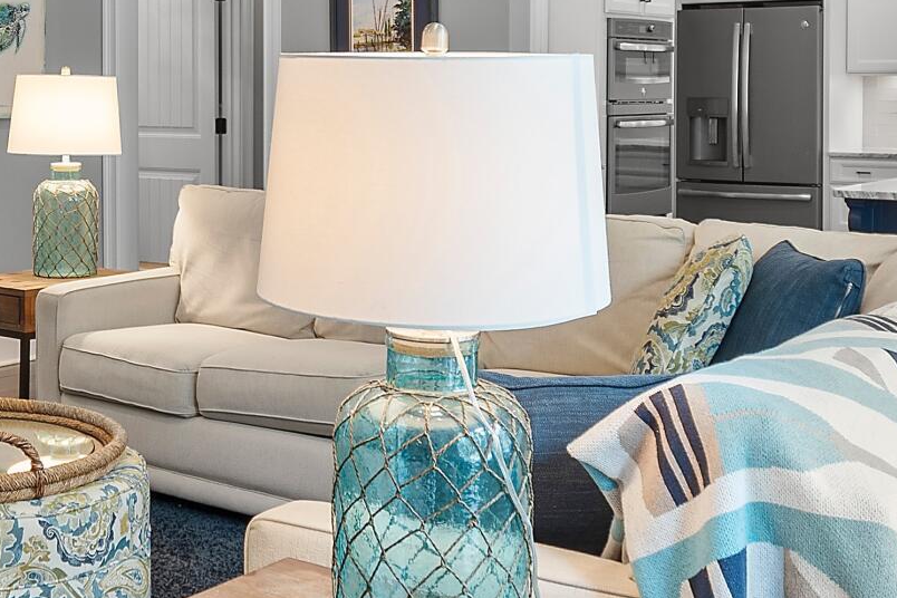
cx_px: 241
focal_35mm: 56
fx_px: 1395
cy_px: 128
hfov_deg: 35.0
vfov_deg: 23.9
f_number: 4.5
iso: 100
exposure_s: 1/3
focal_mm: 10
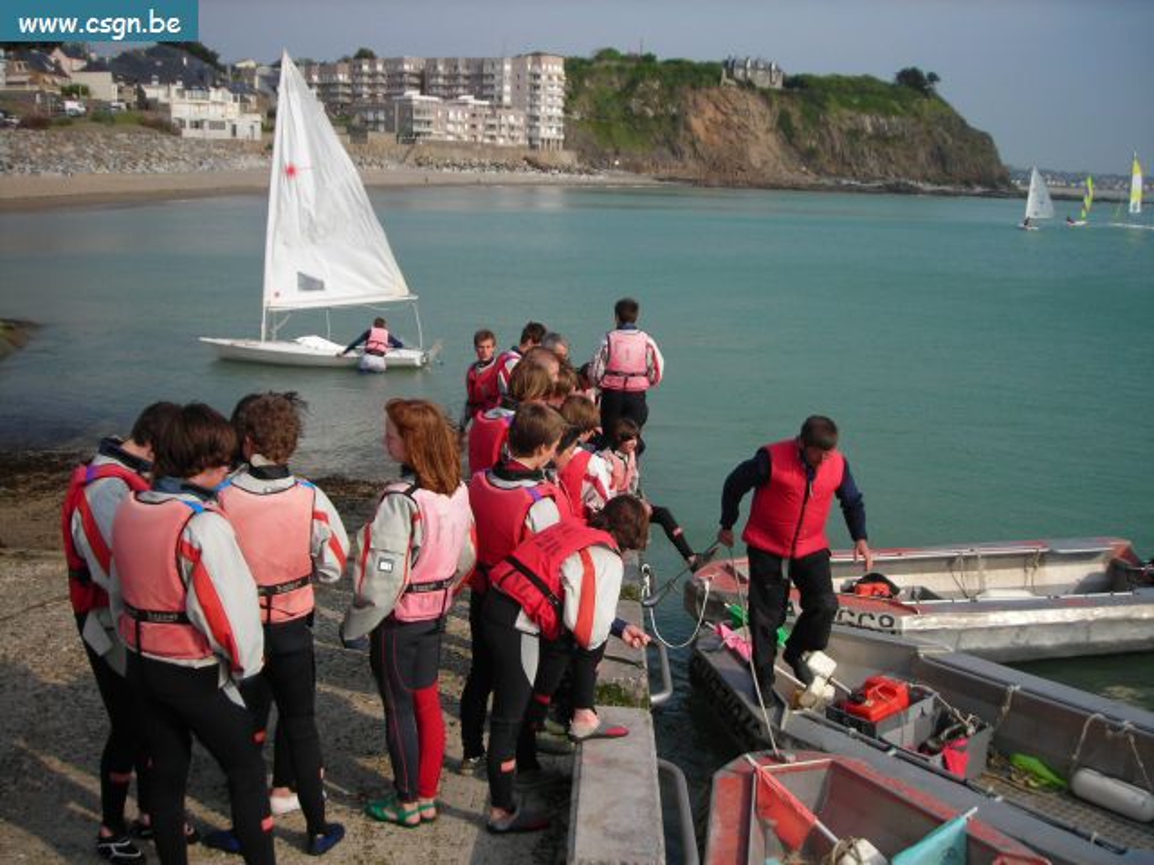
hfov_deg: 49.0
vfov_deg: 37.7
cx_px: 577
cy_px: 432
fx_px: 1267
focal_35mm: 38
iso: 50
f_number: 6.4
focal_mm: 6.3
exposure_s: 1/194
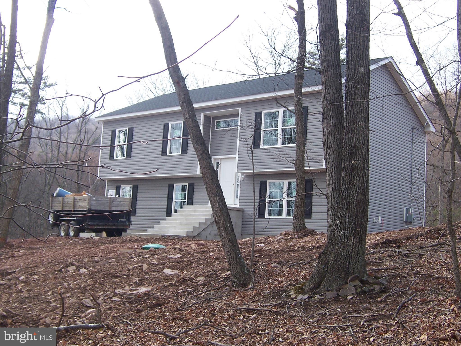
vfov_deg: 29.7
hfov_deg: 38.9
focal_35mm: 49
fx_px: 653
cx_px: 230
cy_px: 173
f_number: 4
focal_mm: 8.2
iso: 80
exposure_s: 1/125
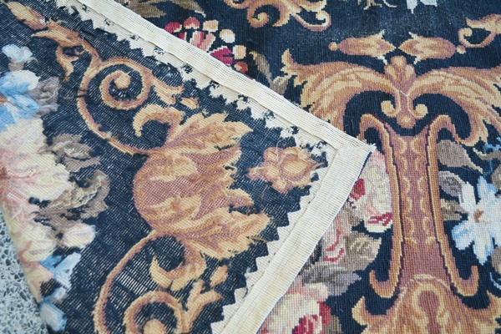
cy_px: 167
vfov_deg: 40.0
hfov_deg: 57.2
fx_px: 459
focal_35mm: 33
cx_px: 250
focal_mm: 22
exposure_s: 1/80
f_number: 4.5
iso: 400
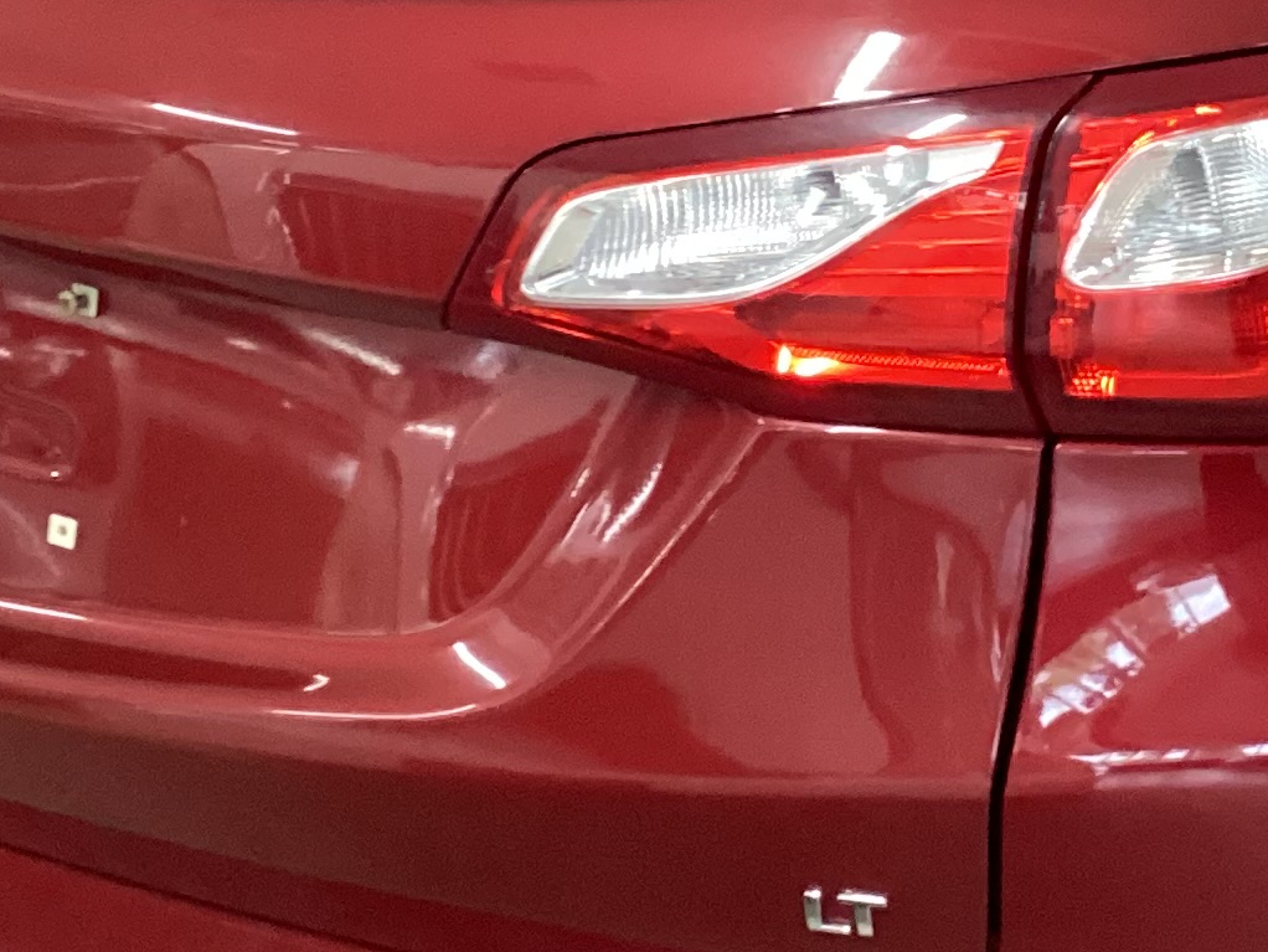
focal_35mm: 99
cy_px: 246
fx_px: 3627
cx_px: 1082
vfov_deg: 14.9
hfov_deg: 19.5
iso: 400
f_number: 2.4
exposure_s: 1/30
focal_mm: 3.3
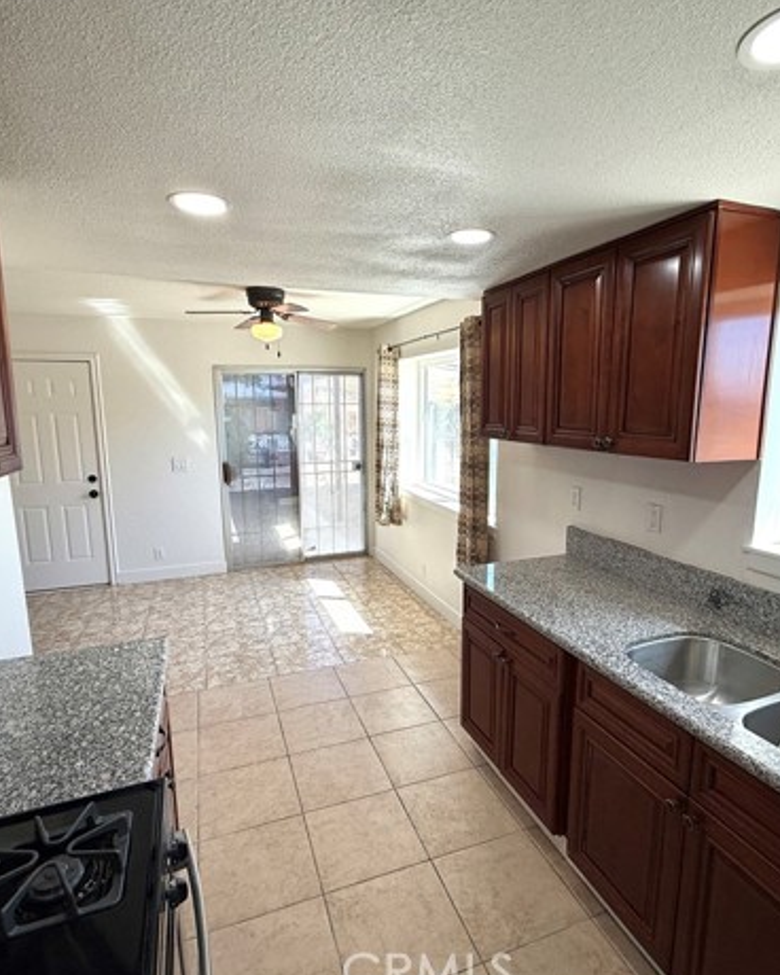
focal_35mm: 19
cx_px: 418
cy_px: 494
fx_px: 548
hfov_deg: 70.8
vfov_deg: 83.3
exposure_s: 1/170
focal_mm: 2.22
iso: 50
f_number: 2.2
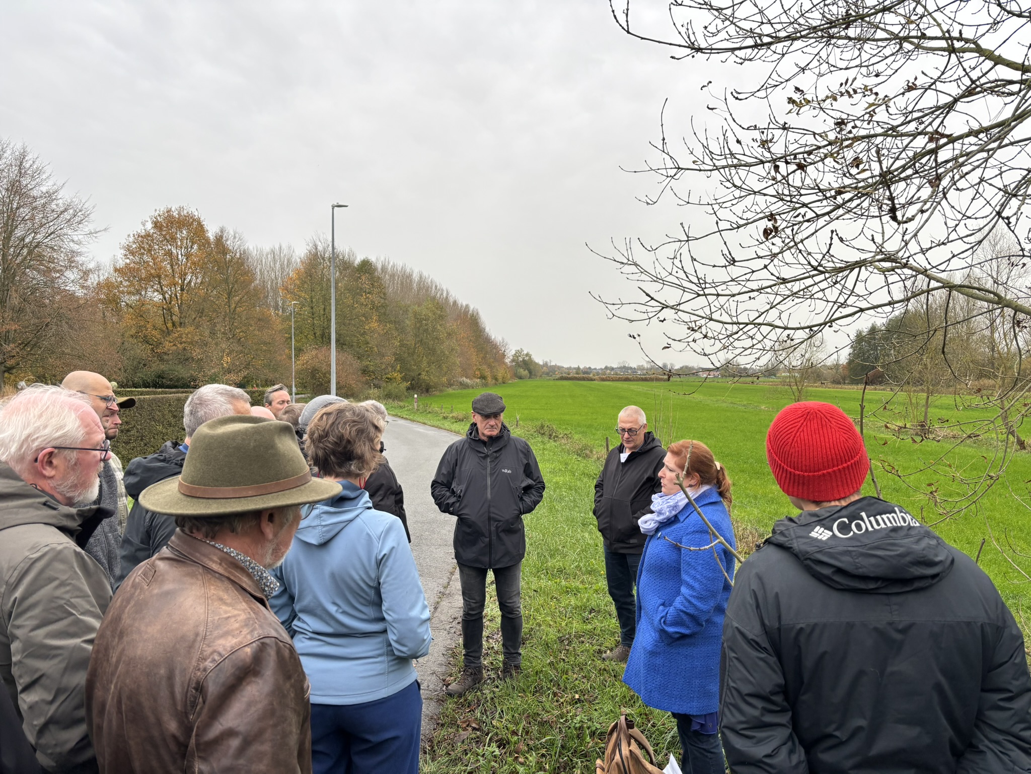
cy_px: 387
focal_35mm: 26
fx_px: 774
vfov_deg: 53.1
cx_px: 516
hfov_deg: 67.3
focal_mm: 5.96
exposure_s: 1/265
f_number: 1.6
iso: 40
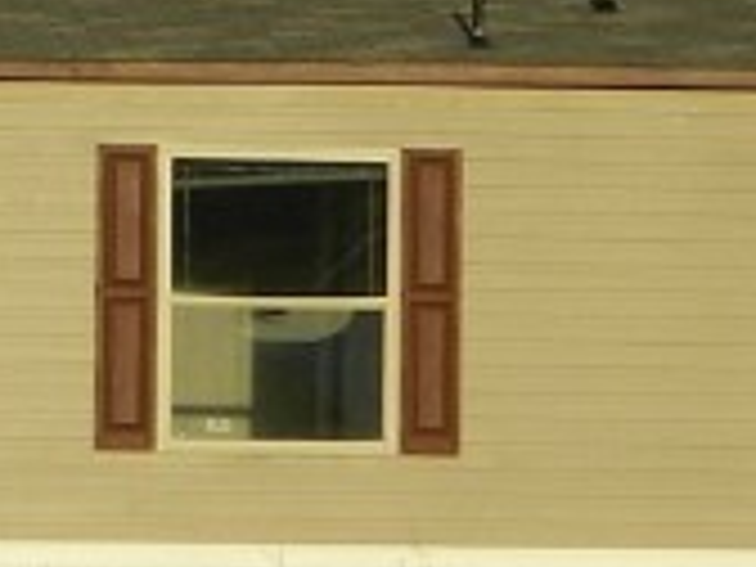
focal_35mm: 426
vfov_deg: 3.5
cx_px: -526
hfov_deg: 4.6
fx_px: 9304
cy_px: -144
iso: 80
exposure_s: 1/400
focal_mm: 12.6
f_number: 4
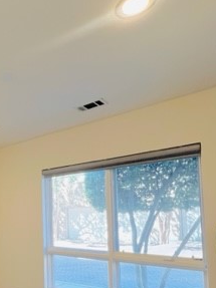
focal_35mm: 29
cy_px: 206
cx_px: -21
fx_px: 241
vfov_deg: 59.3
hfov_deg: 39.5
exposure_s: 1/120
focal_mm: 1.57
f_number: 1.8
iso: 125
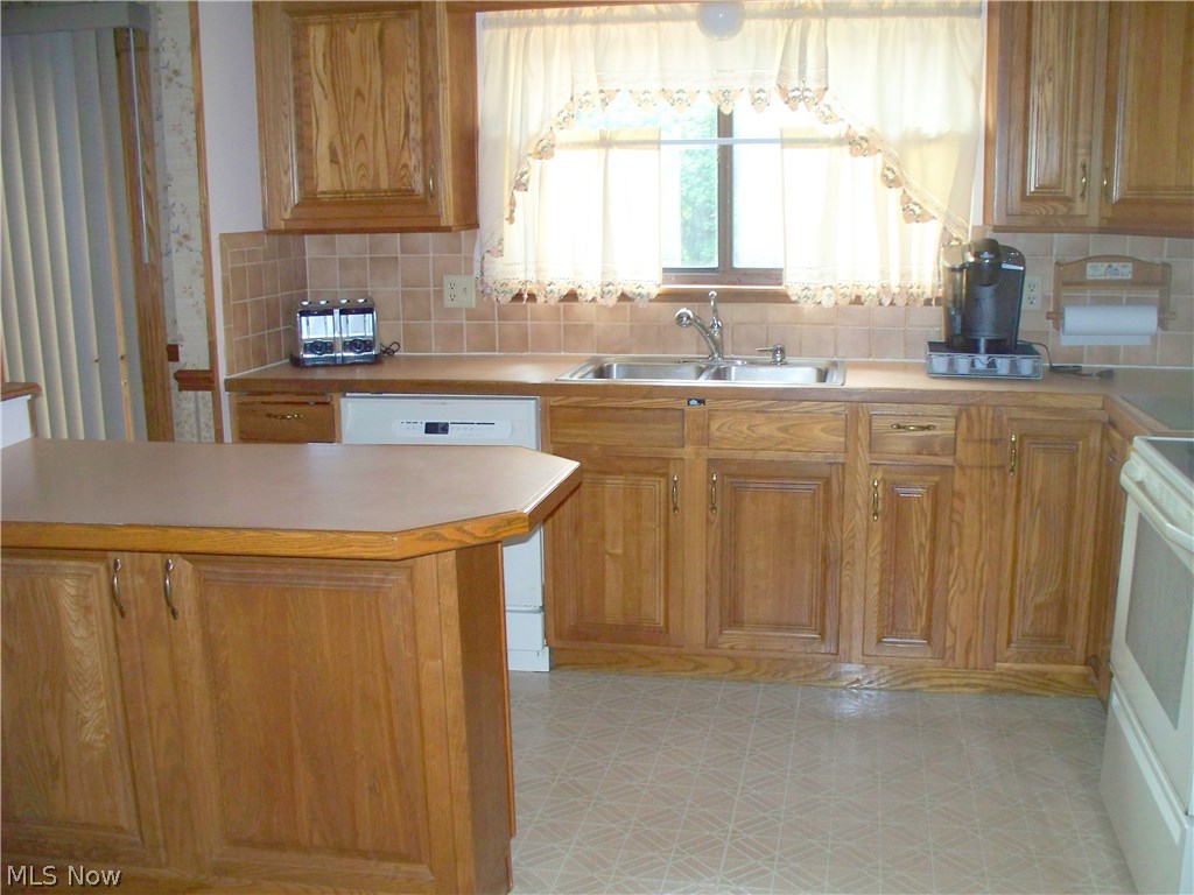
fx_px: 1242
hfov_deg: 51.4
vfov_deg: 39.7
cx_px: 597
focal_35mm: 36
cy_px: 448
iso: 200
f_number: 2.8
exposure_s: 1/30
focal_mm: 7.54
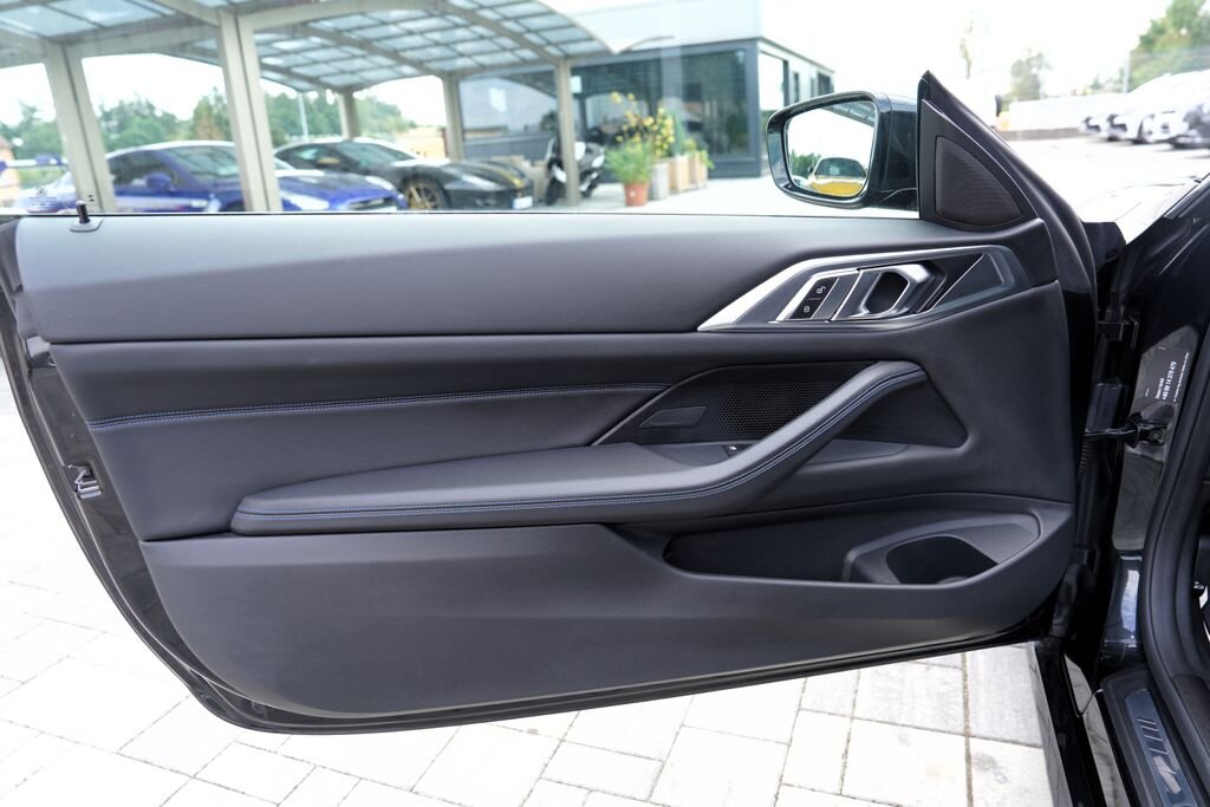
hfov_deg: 73.7
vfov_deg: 53.1
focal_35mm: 24
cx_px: 605
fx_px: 807
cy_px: 404
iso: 200
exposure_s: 1/160
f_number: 4
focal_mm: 24
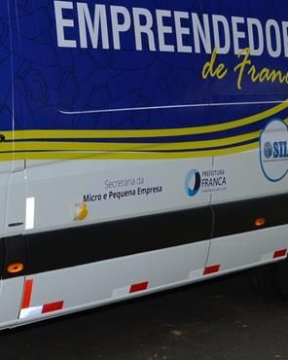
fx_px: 985
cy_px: 146
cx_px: -58
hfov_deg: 16.0
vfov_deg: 20.7
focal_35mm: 92
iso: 100
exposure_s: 1/200
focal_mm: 21
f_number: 7.1
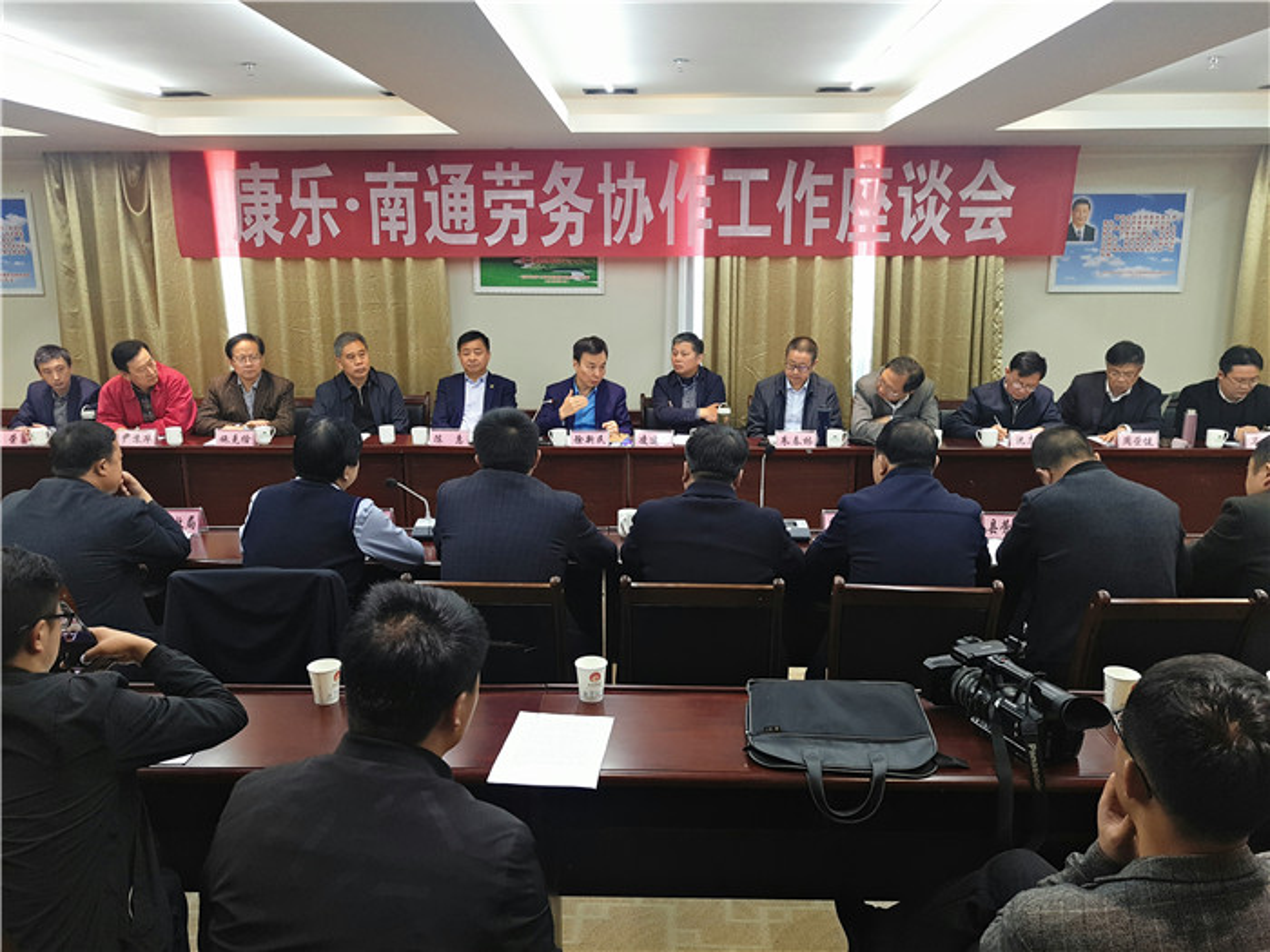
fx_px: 1137
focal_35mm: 31
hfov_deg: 58.4
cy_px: 476
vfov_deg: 45.4
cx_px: 635
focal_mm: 4.73
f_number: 2.2
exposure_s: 1/33
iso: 100
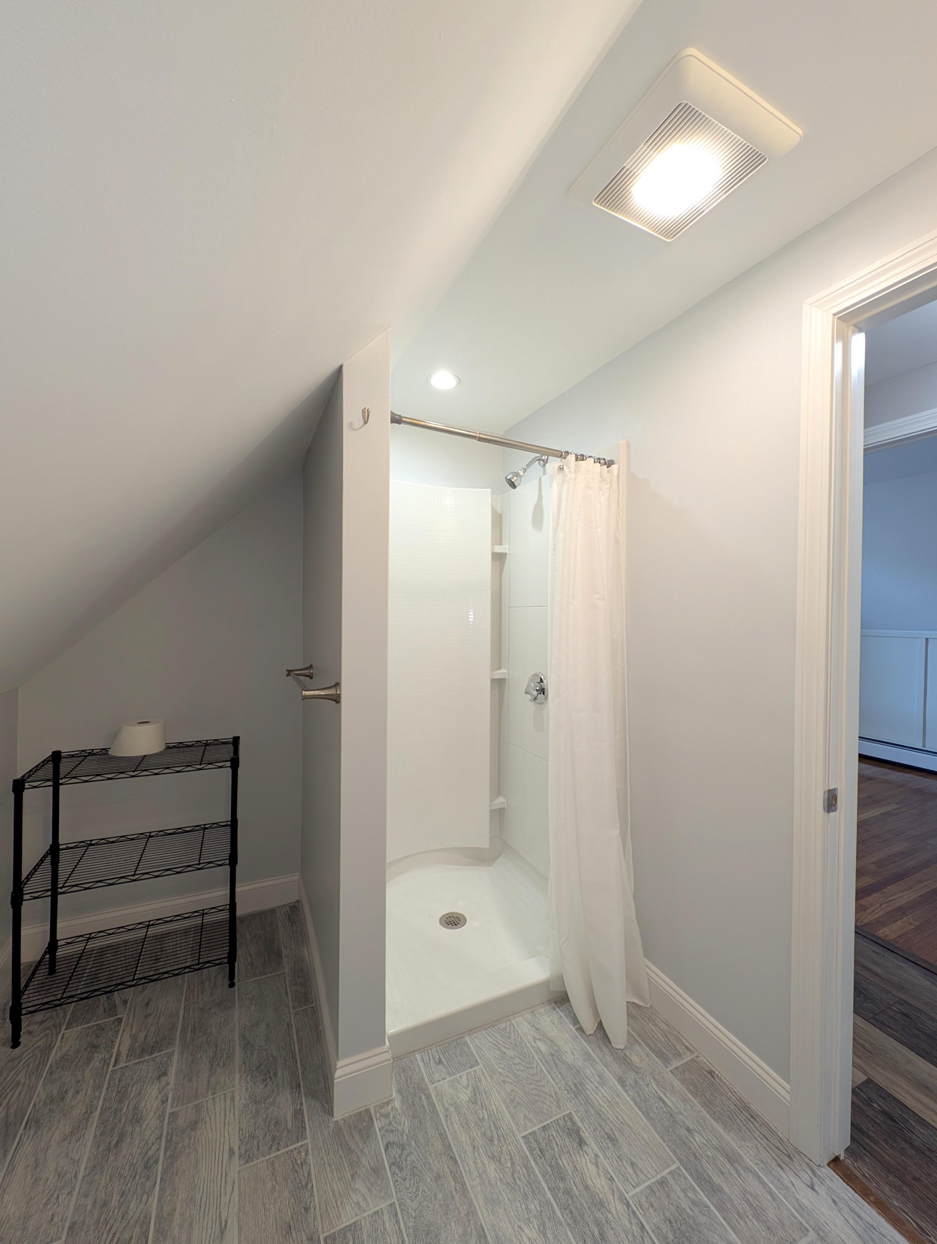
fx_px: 432
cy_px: 622
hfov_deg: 94.6
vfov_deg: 110.5
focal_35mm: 12
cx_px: 468
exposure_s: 1/60
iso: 74
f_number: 1.95
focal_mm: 2.23
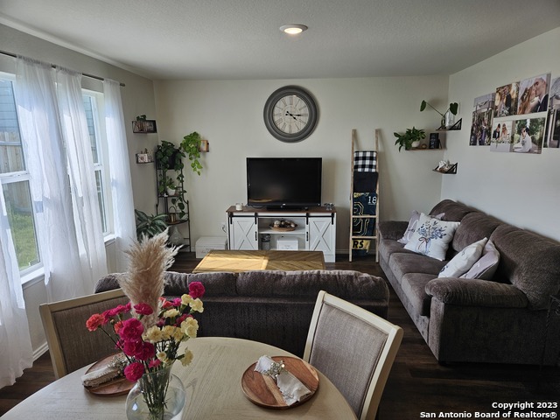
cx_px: 280
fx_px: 372
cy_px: 210
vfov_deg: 58.9
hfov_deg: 73.9
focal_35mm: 23
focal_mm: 5.4
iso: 32
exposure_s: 1/180
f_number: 1.8
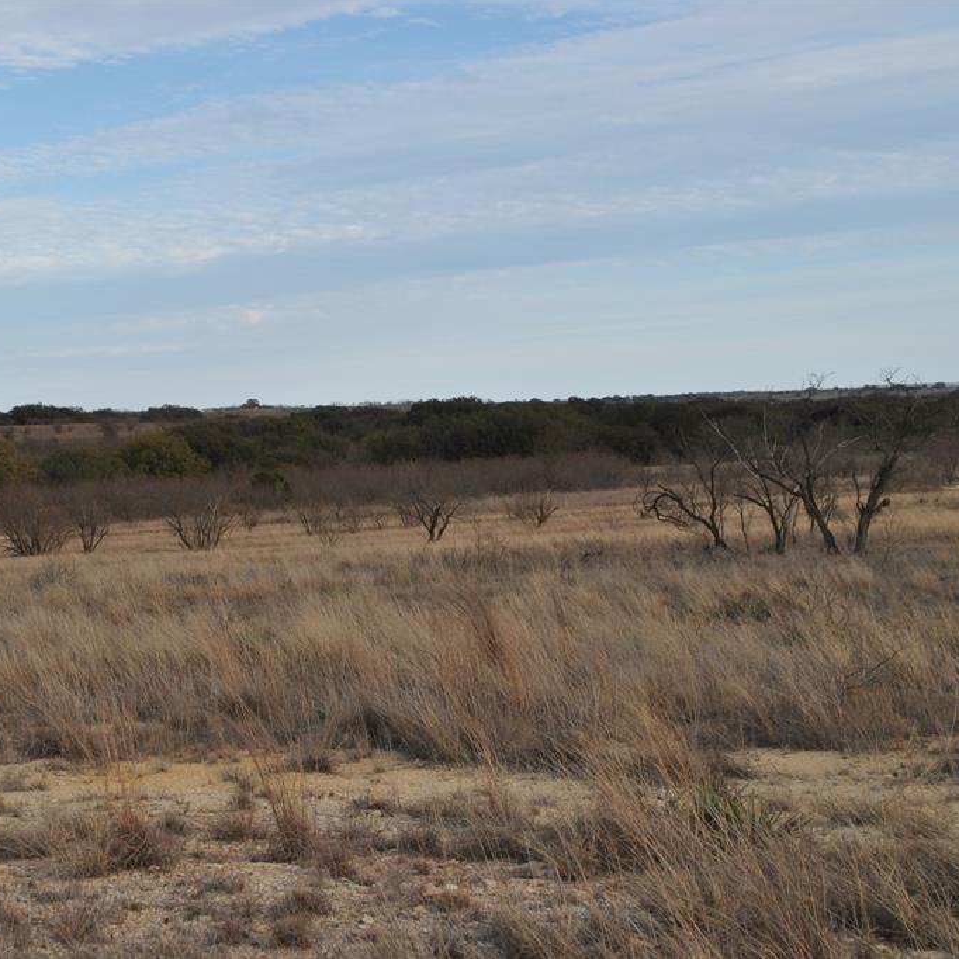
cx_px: 297
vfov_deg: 25.0
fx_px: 2163
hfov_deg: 24.8
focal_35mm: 69
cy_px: 479
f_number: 8
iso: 100
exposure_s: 1/250
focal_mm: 36
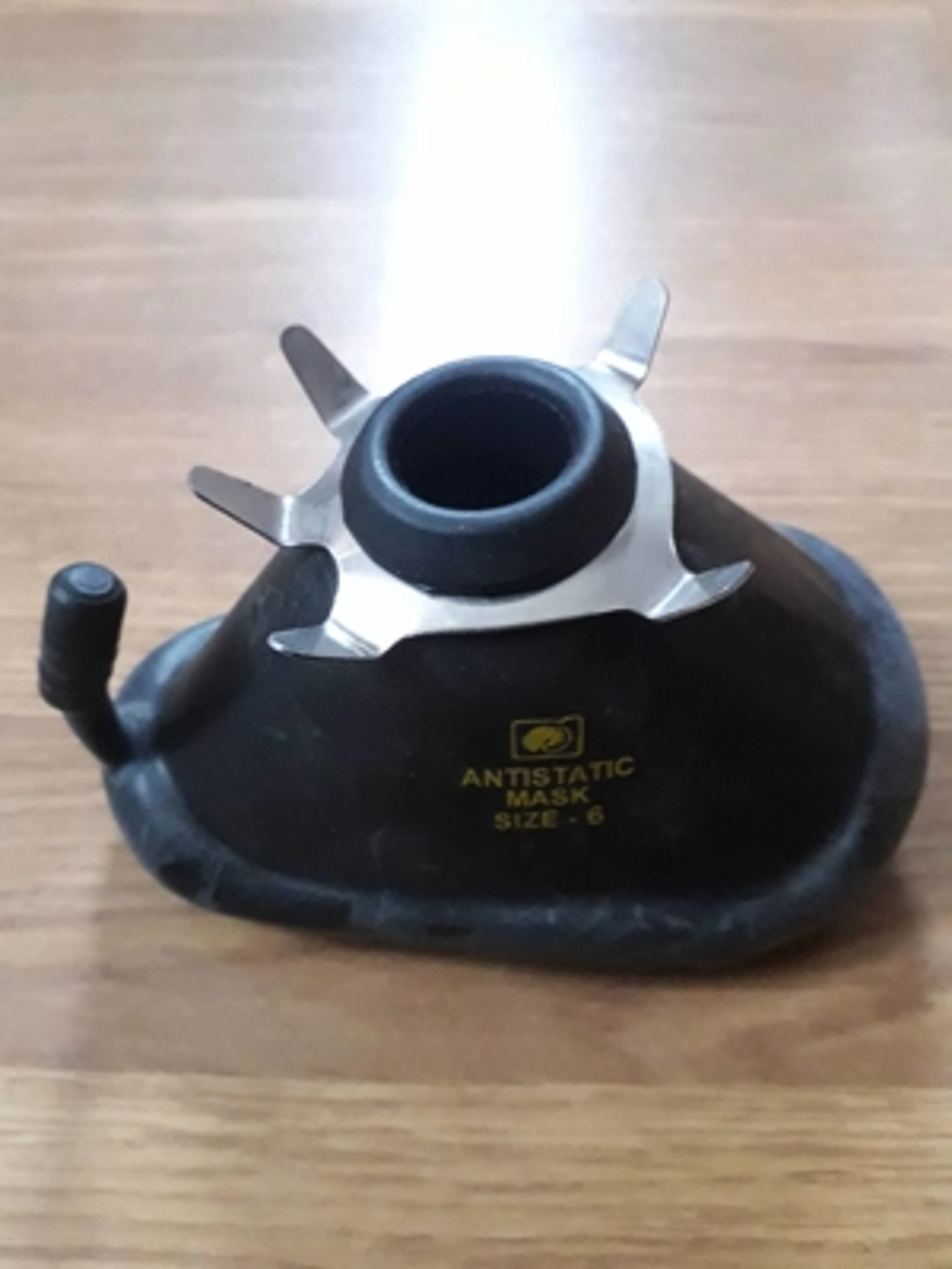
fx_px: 990
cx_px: 476
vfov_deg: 65.3
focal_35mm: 27
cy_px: 634
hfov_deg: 51.4
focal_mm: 3.6
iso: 500
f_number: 1.9
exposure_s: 1/20
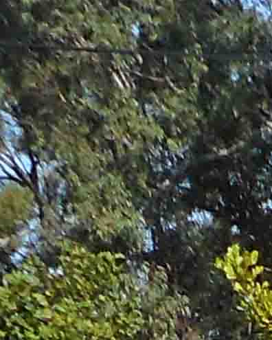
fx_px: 2556
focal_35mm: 254
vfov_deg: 6.7
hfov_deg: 5.6
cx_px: 912
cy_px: 1140
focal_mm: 4.5
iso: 80
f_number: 3.7
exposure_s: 1/500
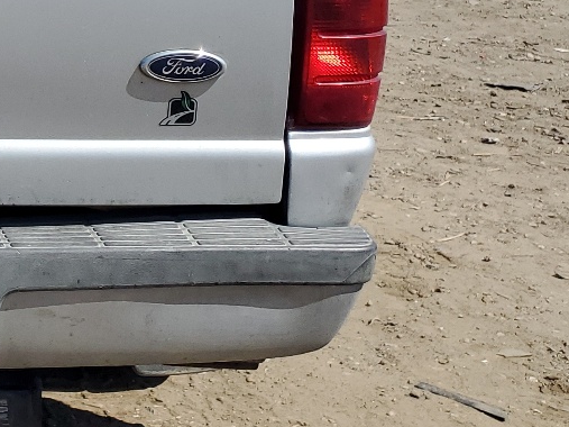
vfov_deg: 16.9
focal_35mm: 82
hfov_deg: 21.0
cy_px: -136
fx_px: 1348
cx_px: -232
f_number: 1.5
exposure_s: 1/5000
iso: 50
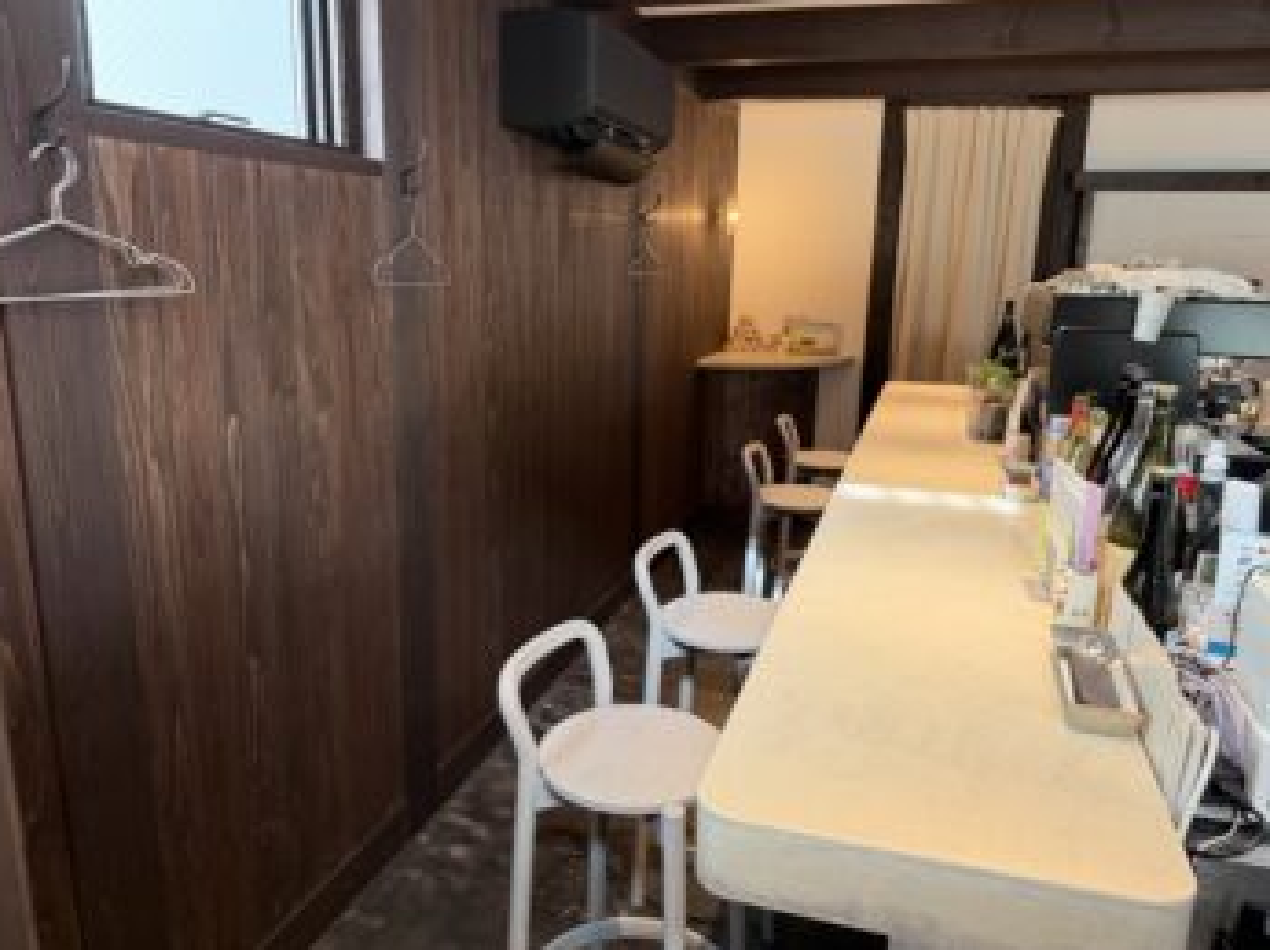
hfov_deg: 69.4
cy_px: 466
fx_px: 917
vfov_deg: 54.8
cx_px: 642
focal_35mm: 25
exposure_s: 1/60
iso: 250
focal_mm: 6.76
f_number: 1.78
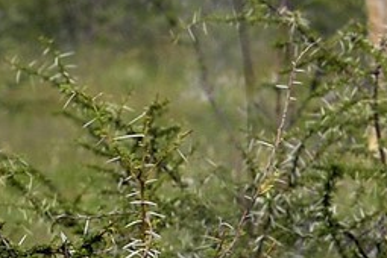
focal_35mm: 1754
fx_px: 18854
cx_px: -379
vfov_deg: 0.8
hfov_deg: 1.2
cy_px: 146
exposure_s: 1/800
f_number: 10
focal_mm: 280
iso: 400
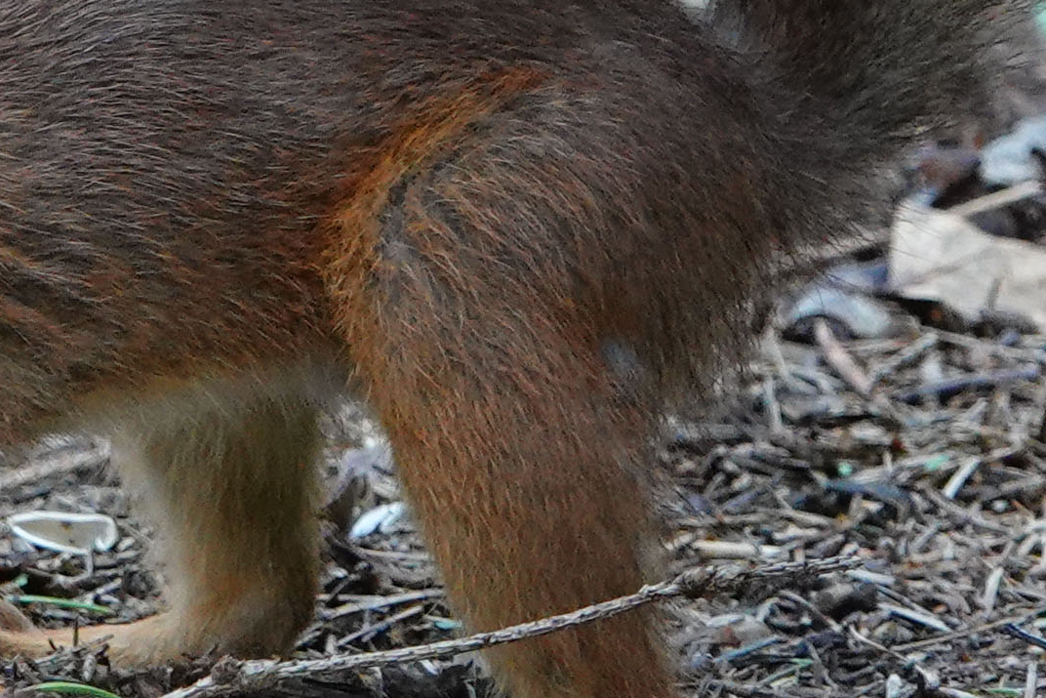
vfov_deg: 0.7
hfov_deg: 1.1
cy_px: 31
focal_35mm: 1939
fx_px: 56342
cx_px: -92
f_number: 4
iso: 800
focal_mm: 139.53
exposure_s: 1/50
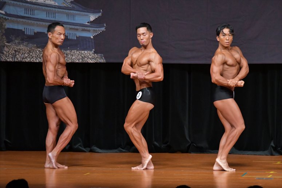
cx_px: 141
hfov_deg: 7.6
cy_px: 94
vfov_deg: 5.1
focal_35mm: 270
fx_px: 2114
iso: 5000
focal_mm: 180
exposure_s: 1/400
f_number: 5.6
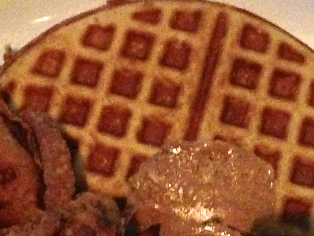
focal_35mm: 94
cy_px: 102
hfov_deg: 20.8
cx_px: 187
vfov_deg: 15.7
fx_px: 852
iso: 2000
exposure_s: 1/15
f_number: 2.4
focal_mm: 4.13
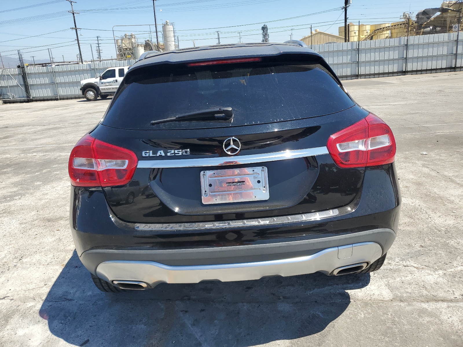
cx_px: 232
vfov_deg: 53.1
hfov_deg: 67.3
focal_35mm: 26
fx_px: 348
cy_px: 174
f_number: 1.5
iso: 50
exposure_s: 1/2500
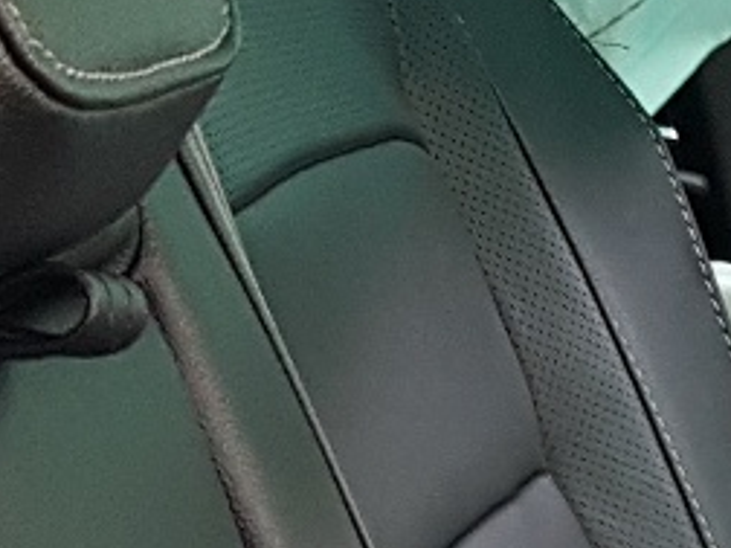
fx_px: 3484
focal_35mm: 165
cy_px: 1139
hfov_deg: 11.6
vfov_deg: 8.5
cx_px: 1018
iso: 160
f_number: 1.7
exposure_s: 1/25
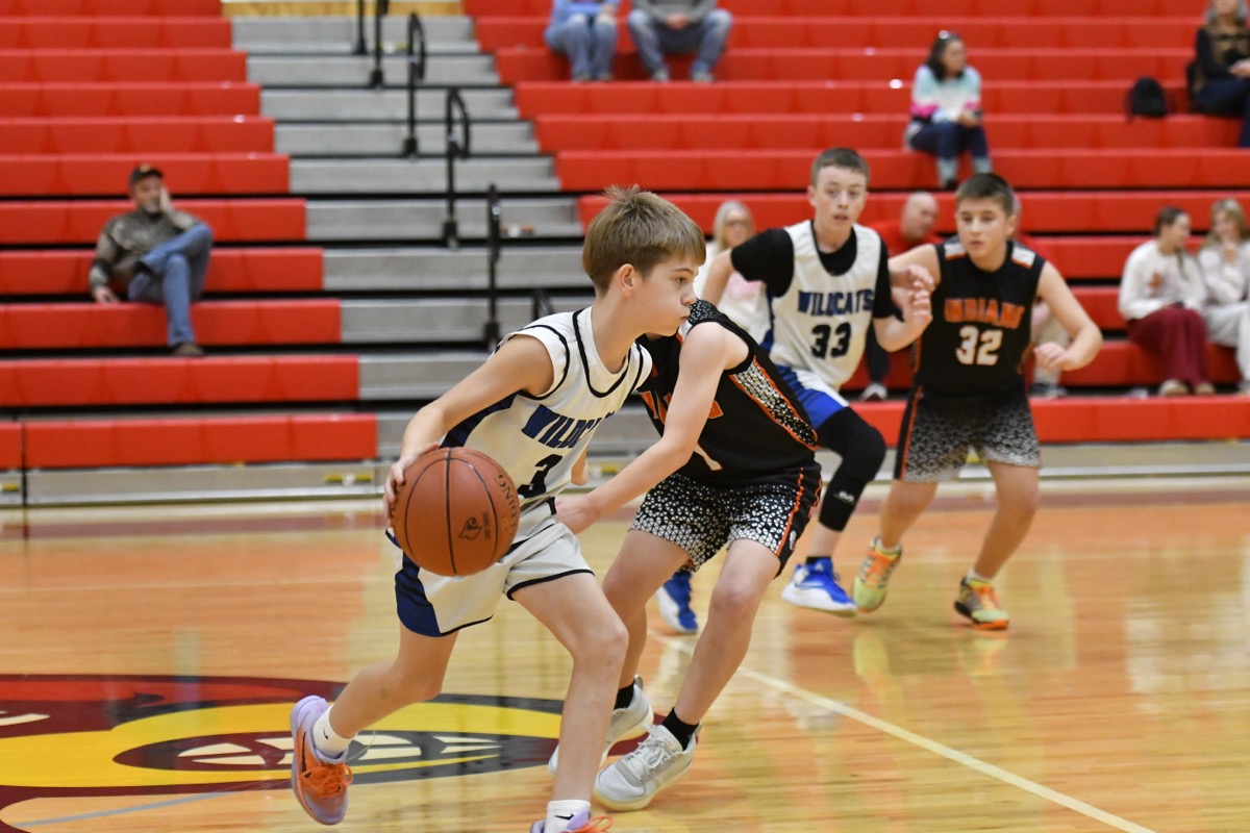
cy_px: 416
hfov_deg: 19.5
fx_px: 3646
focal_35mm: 105
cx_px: 625
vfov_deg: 13.0
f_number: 2.8
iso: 5000
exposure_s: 1/1000
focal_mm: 70
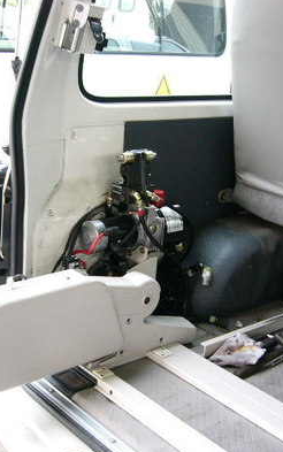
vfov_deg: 39.6
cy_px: 229
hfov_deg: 25.3
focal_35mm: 51
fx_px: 629
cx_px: 102
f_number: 2.8
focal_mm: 5.8
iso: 100
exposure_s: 1/50
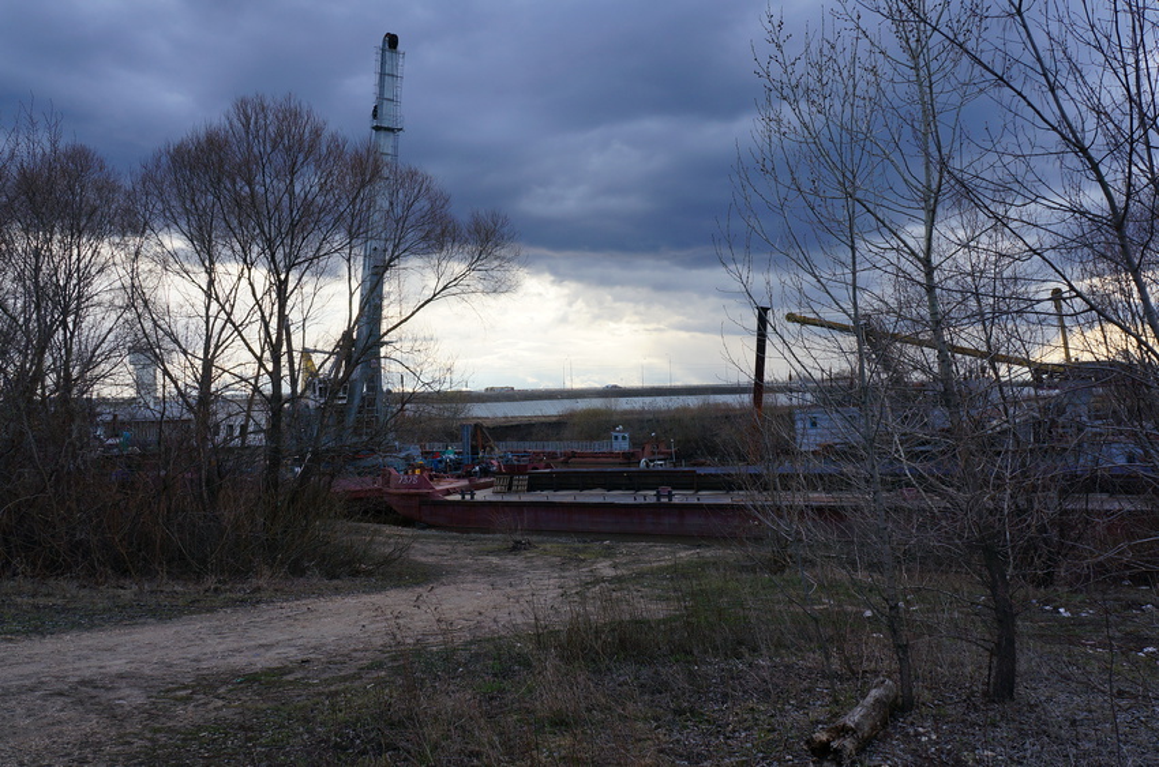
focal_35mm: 32
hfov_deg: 59.6
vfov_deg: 41.5
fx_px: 1012
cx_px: 580
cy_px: 384
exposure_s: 1/160
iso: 100
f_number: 9
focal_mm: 21
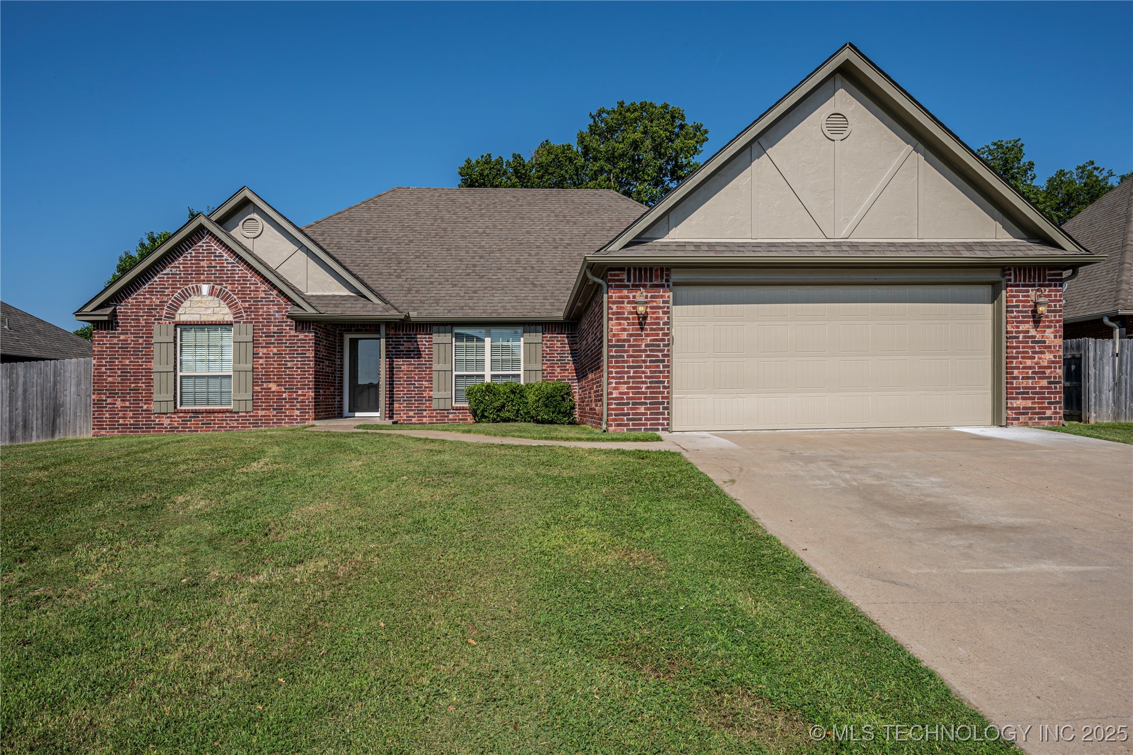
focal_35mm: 22
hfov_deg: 79.9
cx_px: 566
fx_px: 677
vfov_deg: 58.3
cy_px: 378
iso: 100
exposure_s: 1/200
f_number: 14
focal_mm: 21.5
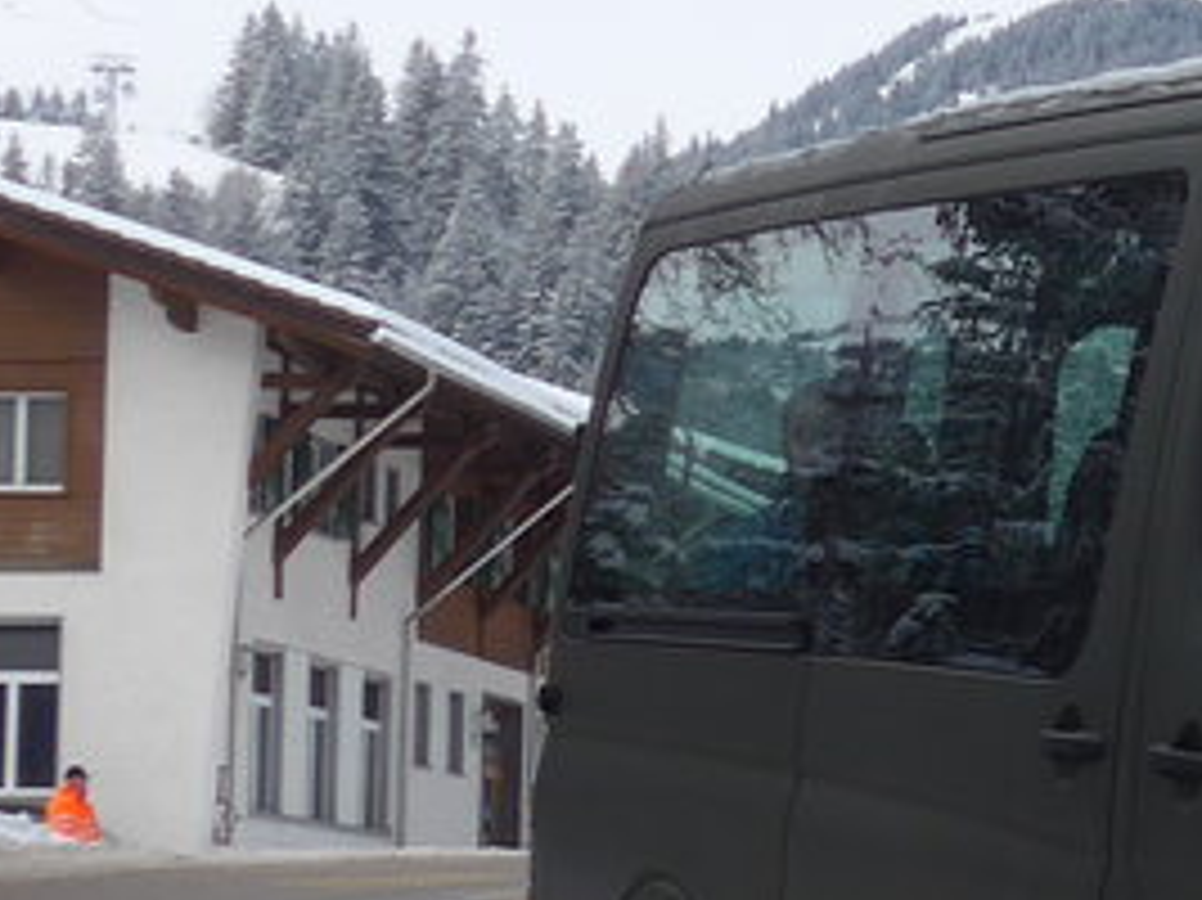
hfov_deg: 11.3
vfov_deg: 9.1
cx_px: 2156
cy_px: 608
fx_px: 5623
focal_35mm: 162
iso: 80
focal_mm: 7.5
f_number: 2.8
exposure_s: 1/500
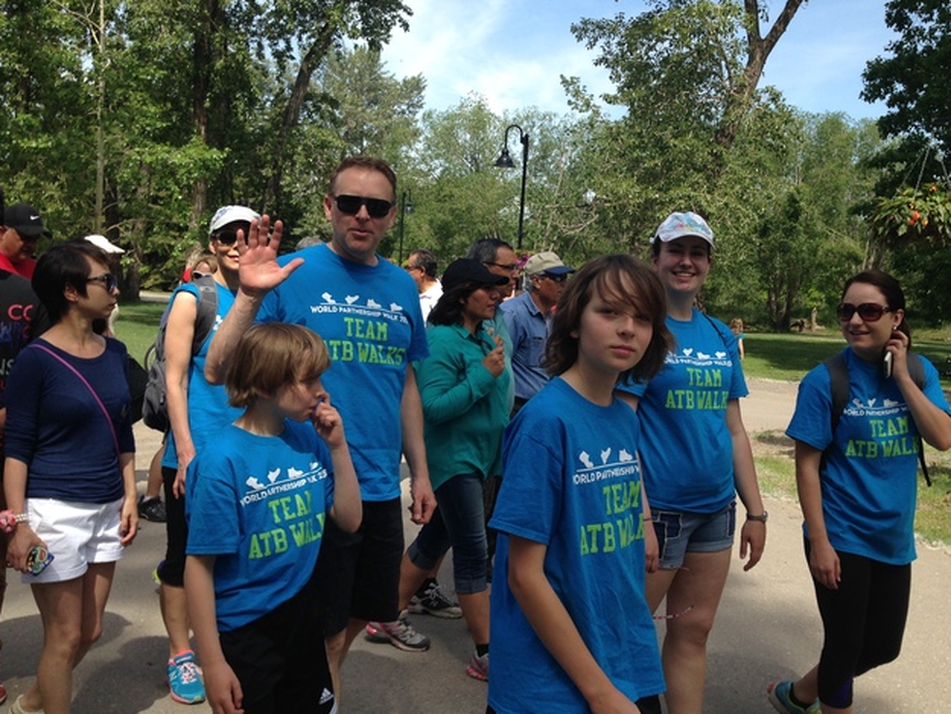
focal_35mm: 38
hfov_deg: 48.9
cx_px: 514
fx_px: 1044
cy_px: 376
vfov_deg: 37.7
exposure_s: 1/821
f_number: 2.4
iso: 50
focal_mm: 4.12
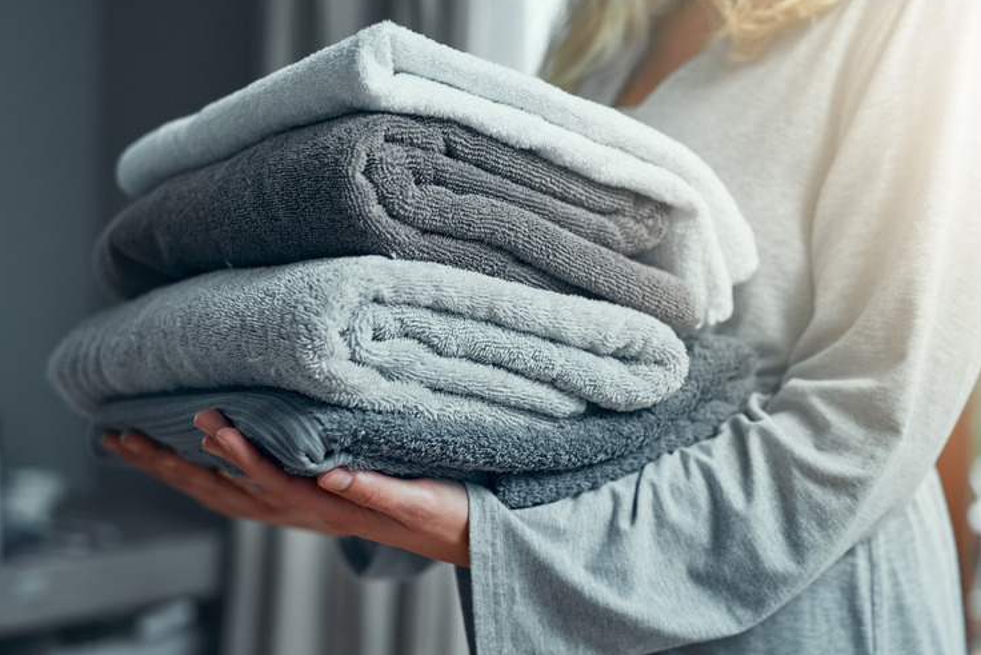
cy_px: 334
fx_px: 1444
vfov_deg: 25.5
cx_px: 473
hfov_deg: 37.5
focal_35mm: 53
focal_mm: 50
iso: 320
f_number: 2.5
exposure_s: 1/200
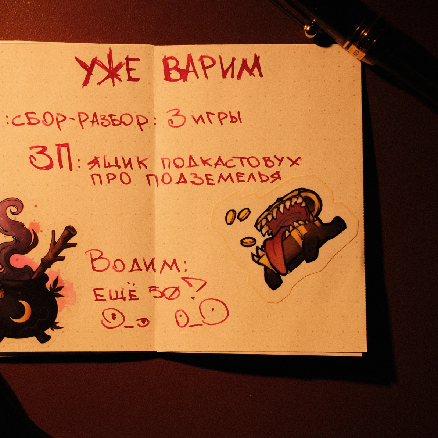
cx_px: 160
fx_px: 973
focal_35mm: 68
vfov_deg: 25.4
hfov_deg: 25.3
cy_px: 220
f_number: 2.8
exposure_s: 1/250
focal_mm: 35
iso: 200
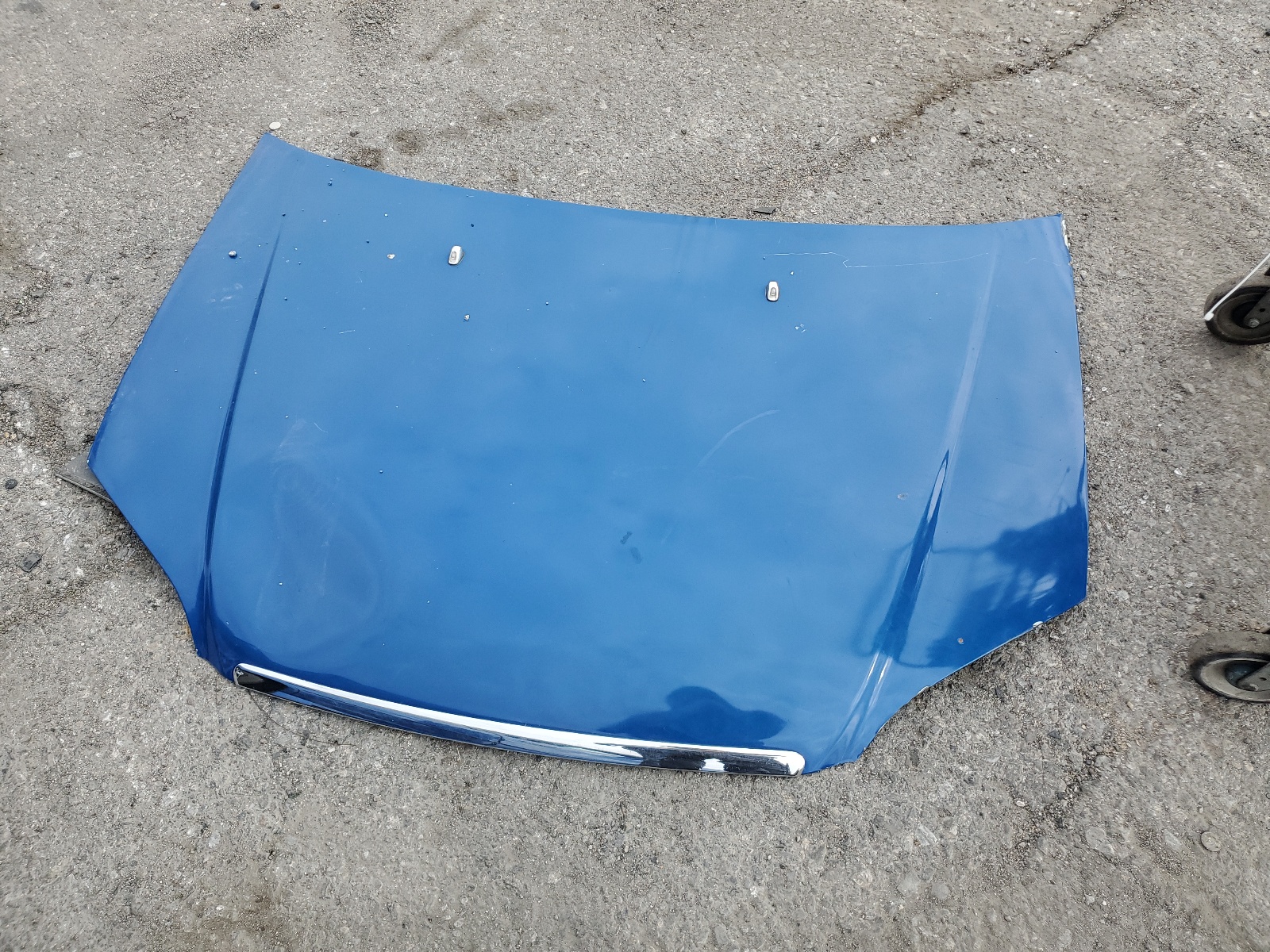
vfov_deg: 53.1
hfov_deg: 67.3
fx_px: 954
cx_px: 635
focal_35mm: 26
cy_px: 476
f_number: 1.5
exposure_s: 1/1111
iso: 50
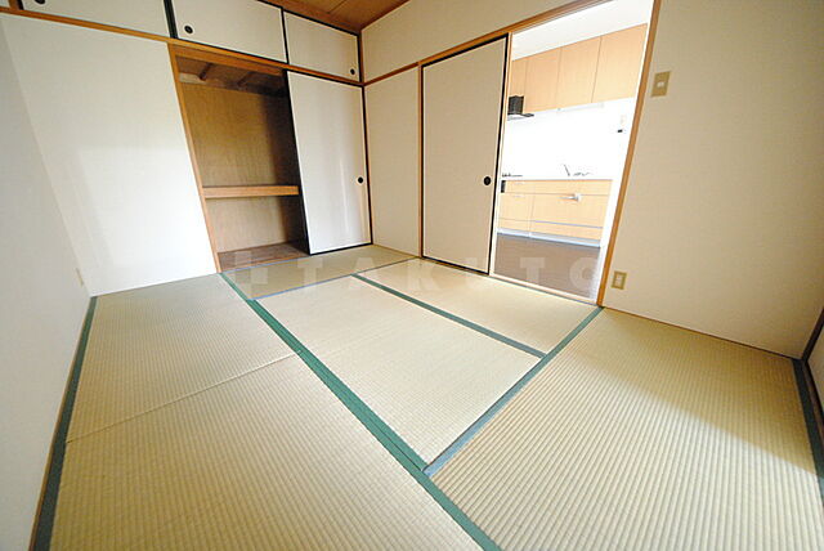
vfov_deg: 90.1
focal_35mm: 12
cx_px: 412
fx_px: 275
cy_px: 276
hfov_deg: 112.6
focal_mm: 8
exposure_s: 1/25
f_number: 4.5
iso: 1600
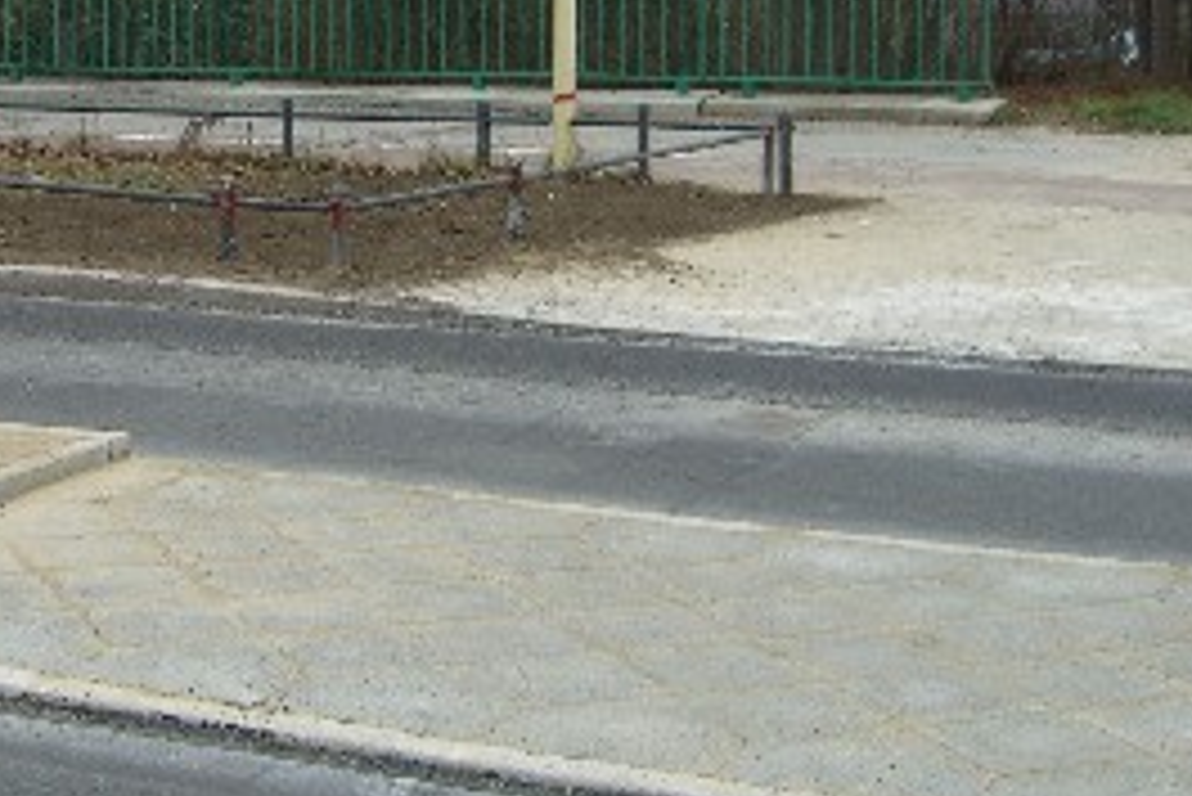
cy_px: 241
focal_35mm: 87
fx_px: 2882
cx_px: 56
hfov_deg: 22.6
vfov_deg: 15.7
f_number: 2.8
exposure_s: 1/100
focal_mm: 7.9
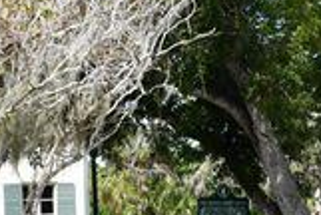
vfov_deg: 6.8
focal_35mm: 199
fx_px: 1778
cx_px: 345
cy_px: 368
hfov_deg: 10.2
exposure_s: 1/250
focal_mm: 25
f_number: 8
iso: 180
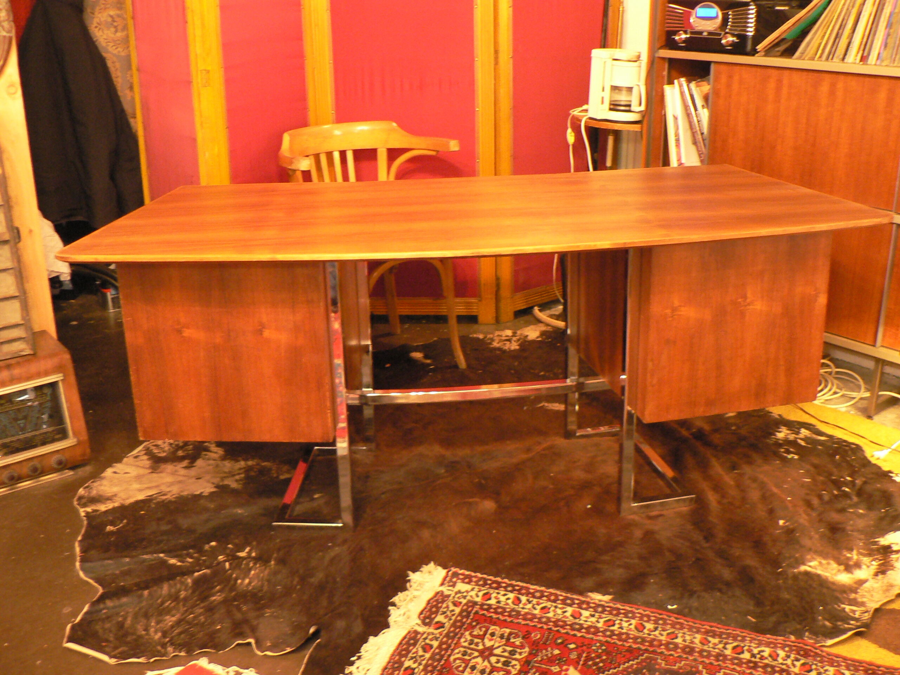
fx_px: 936
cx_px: 450
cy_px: 338
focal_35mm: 36
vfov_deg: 39.7
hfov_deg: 51.4
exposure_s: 1/4
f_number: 2.8
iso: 200
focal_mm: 6
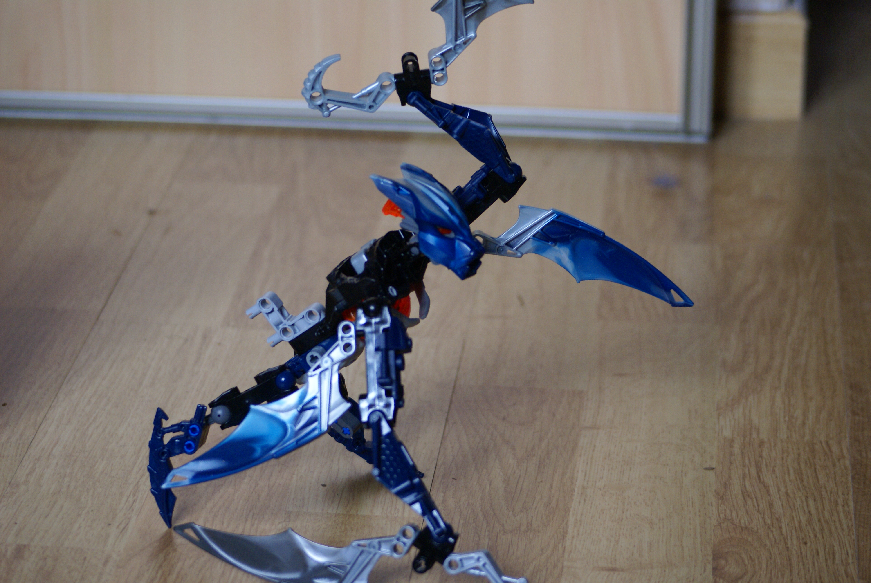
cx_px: 436
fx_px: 2543
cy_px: 292
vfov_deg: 13.1
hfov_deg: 19.4
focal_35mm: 105
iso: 400
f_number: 4.5
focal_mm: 70
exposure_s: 1/100
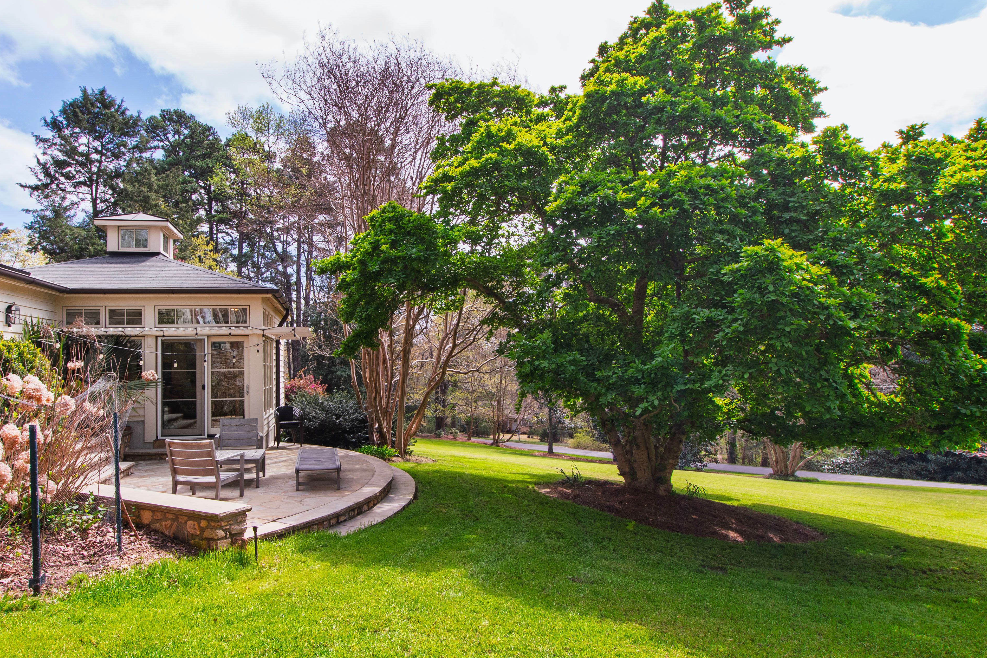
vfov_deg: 57.2
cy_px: 346
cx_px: 421
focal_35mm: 22
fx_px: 603
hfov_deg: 78.1
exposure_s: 1/100
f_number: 8
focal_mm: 10
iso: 100
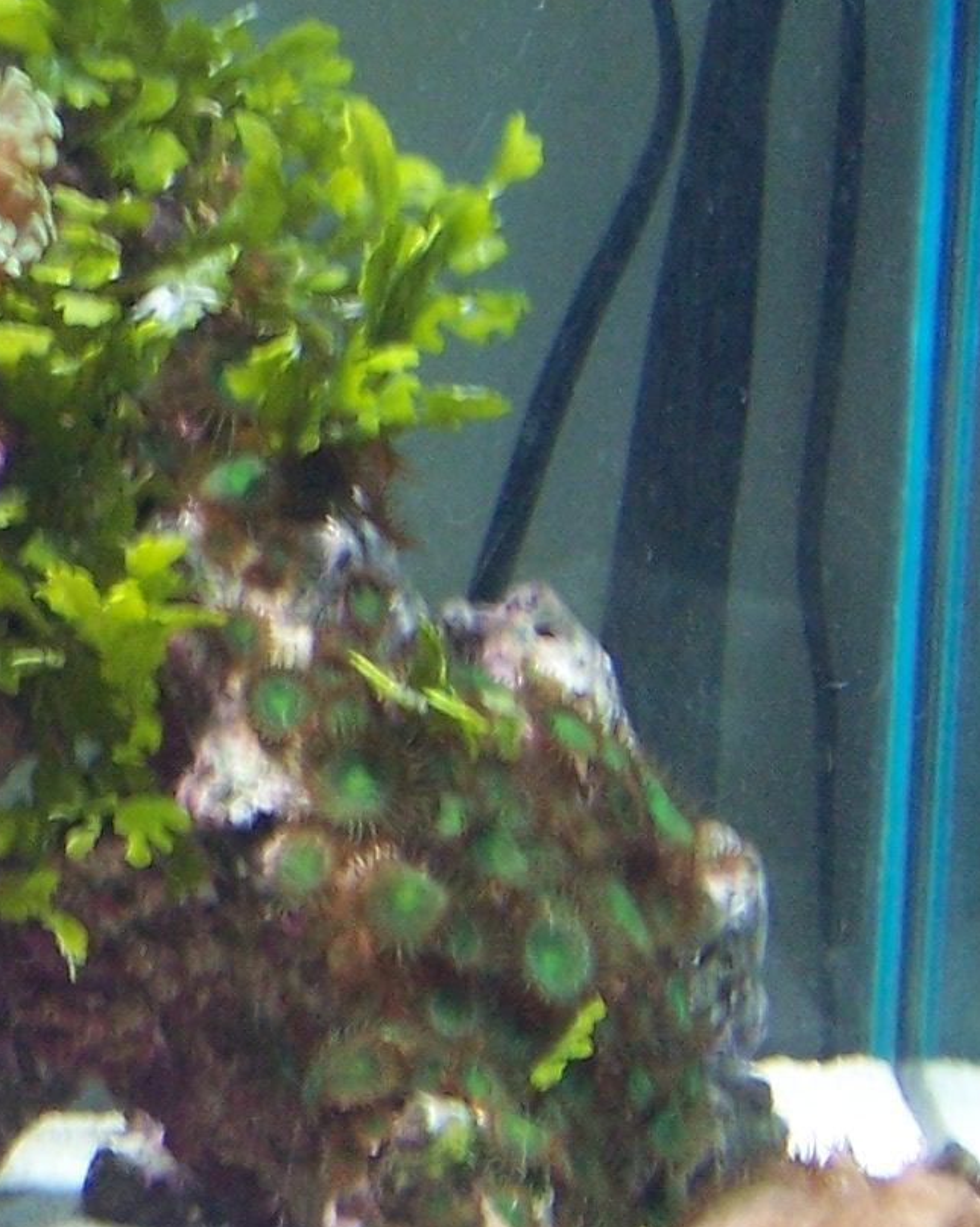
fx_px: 6784
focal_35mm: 187
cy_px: 491
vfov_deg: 10.3
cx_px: -824
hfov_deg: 8.0
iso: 140
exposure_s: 1/10
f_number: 4.8
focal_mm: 10
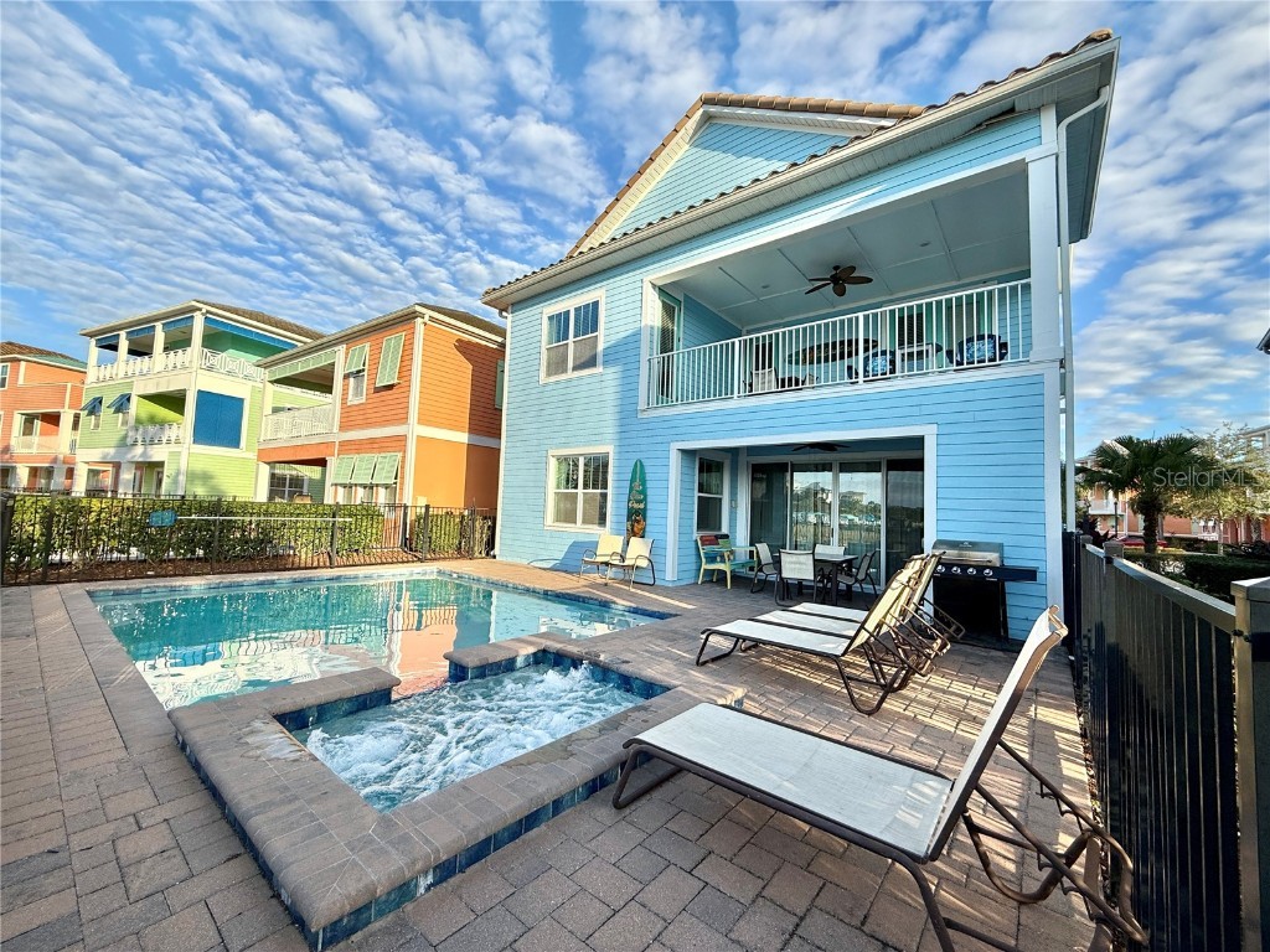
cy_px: 476
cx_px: 635
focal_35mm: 14
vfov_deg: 85.7
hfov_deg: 102.1
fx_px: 514
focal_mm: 2.22
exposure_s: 1/830
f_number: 2.2
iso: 50
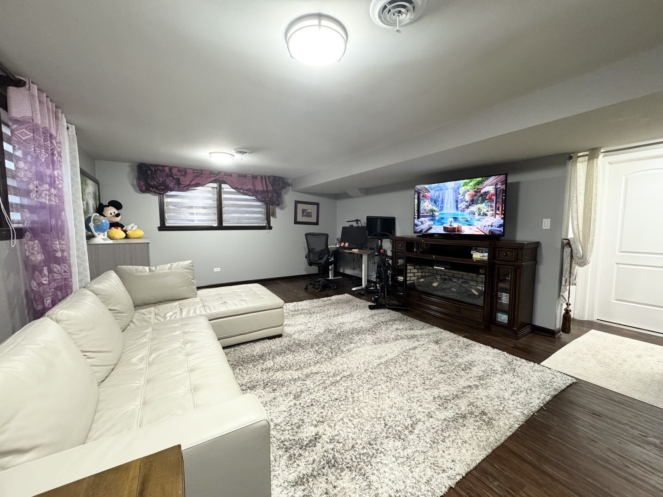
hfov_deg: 102.1
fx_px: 268
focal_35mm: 14
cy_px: 248
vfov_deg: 85.7
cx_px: 332
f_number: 2.2
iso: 400
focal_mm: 2.22
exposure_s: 1/60
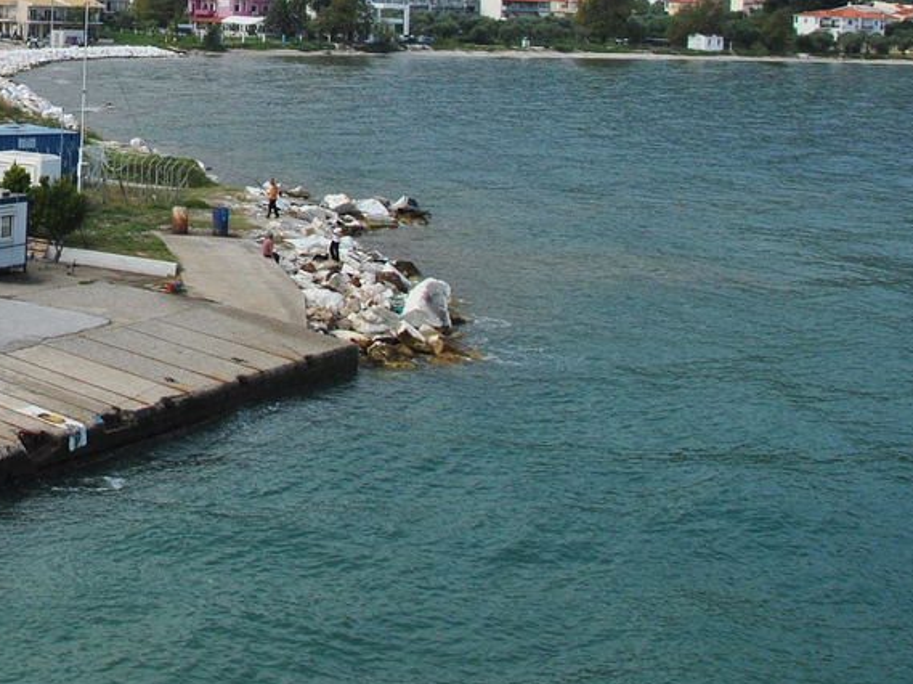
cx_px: -135
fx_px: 1687
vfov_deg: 22.0
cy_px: -20
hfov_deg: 27.3
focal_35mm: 64
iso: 200
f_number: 9
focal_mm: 18
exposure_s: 1/400
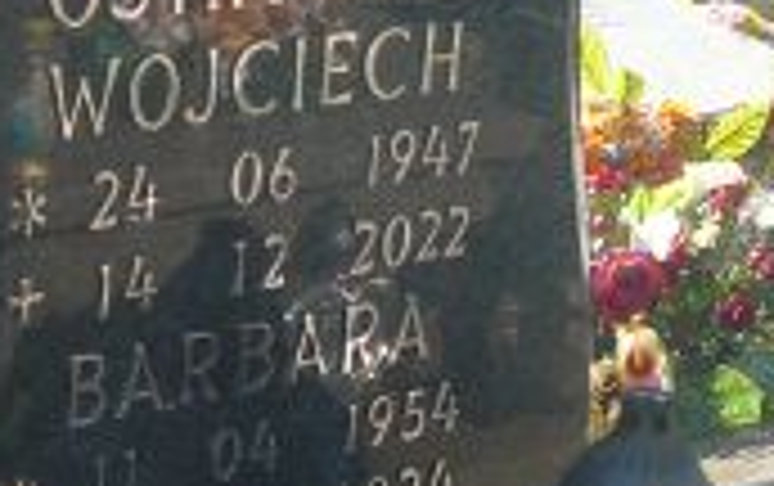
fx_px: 2915
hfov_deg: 15.1
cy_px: 482
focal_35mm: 138
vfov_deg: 9.5
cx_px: 374
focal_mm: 5.2
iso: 80
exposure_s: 1/400
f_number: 2.8
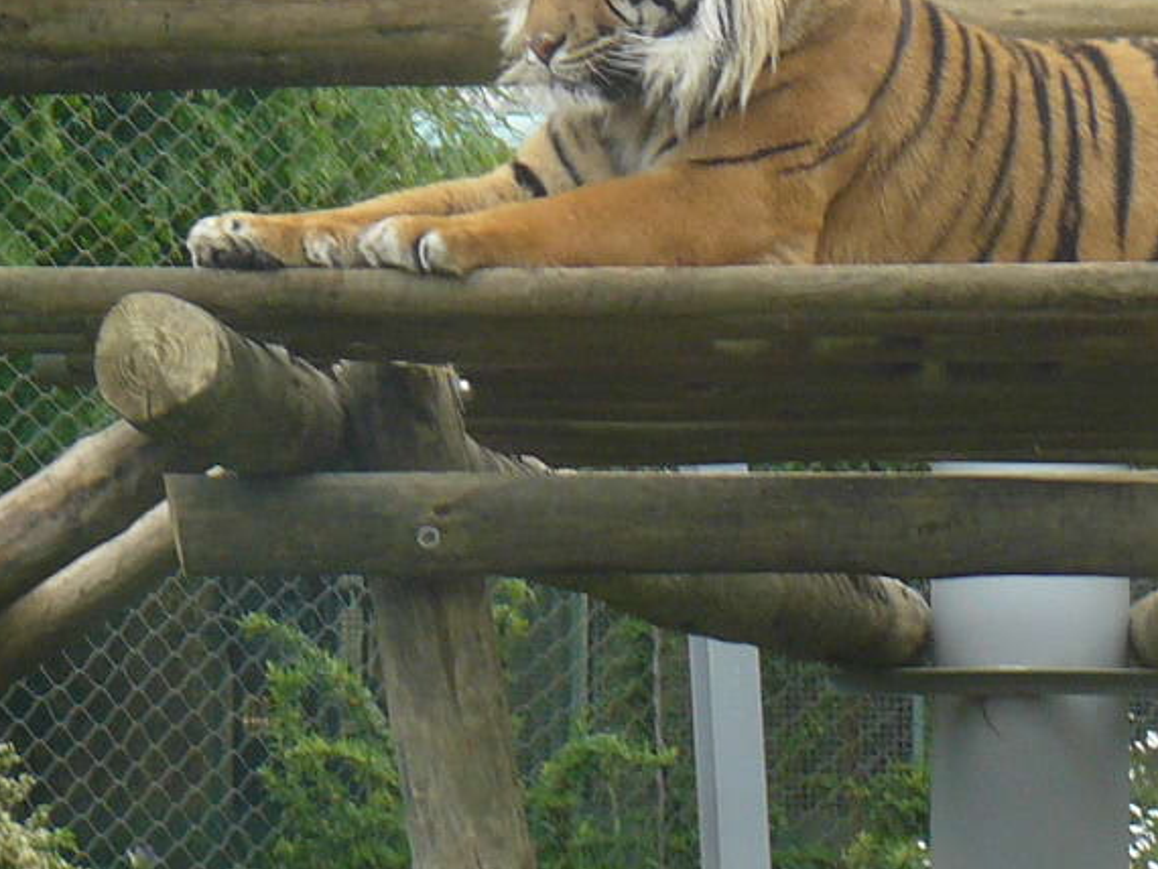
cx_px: 805
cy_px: -41
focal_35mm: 229
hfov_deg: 8.6
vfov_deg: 6.5
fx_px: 7664
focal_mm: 11.4
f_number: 4
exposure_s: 1/160
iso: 100
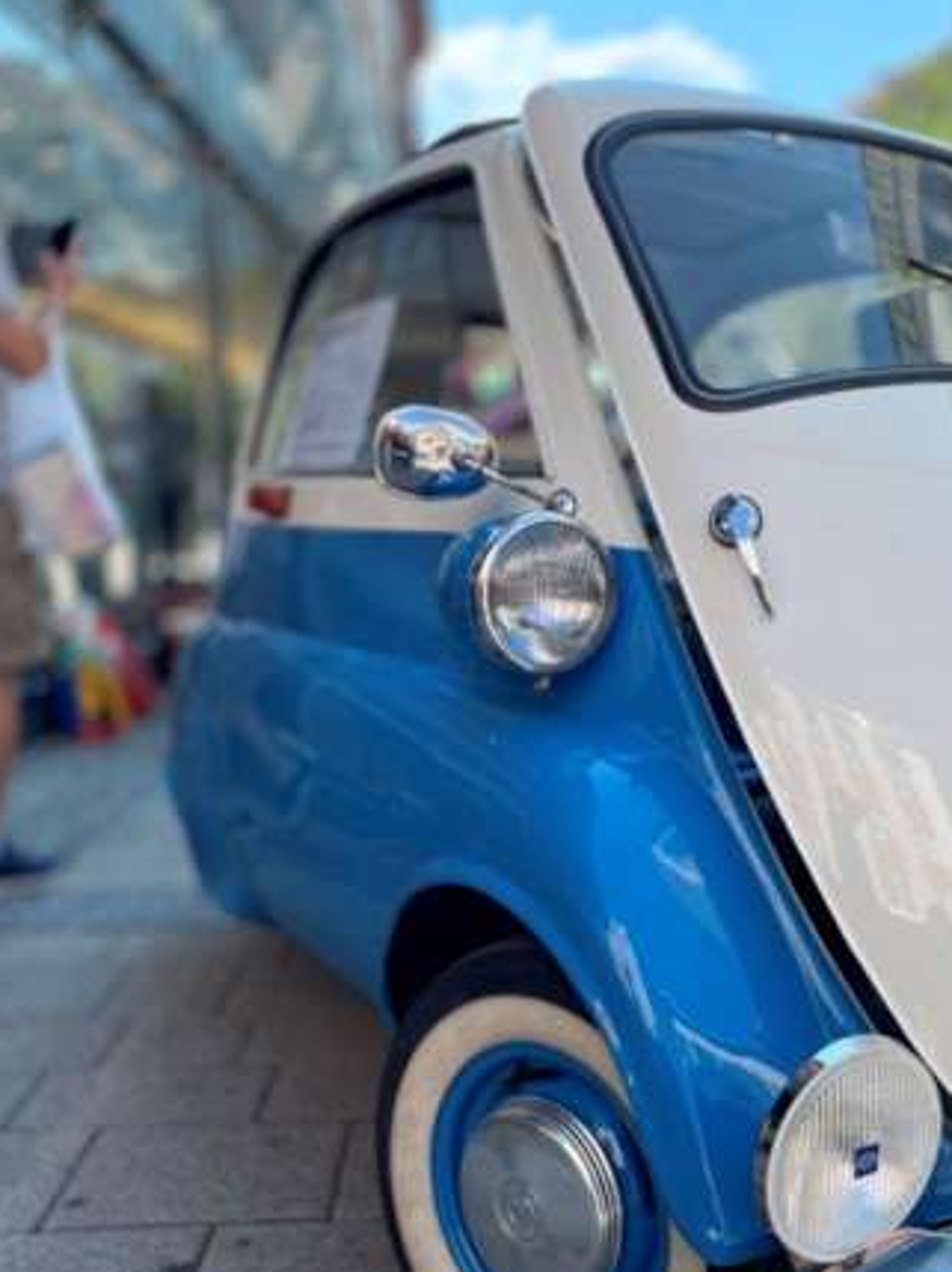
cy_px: 723
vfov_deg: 51.2
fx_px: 1322
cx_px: 648
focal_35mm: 36
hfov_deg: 39.1
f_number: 1.6
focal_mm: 4.2
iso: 50
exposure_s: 1/1553
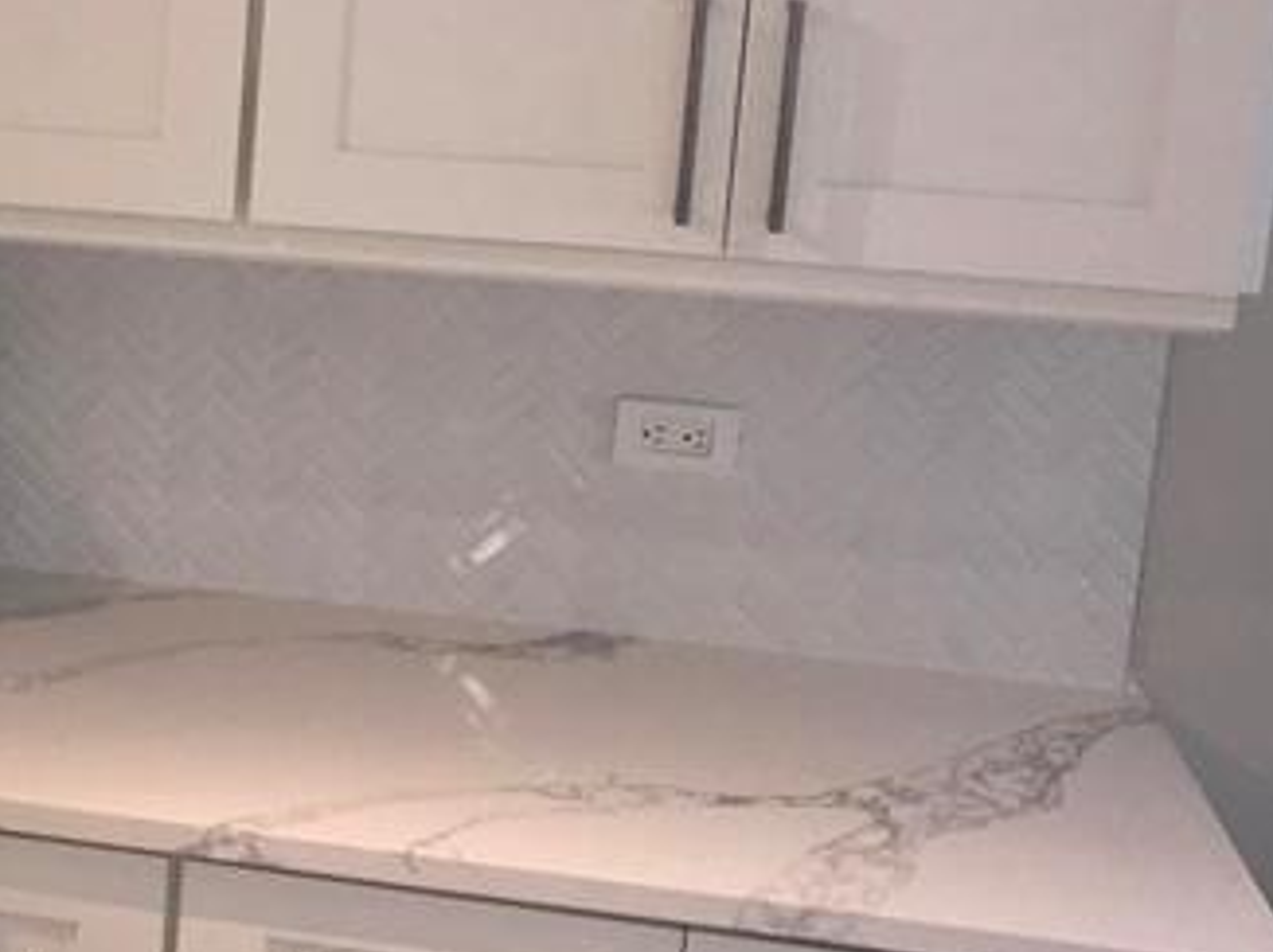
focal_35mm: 88
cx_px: -512
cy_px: 293
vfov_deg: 16.7
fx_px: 3234
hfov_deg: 19.9
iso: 20
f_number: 1.8
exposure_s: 1/45
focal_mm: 3.99
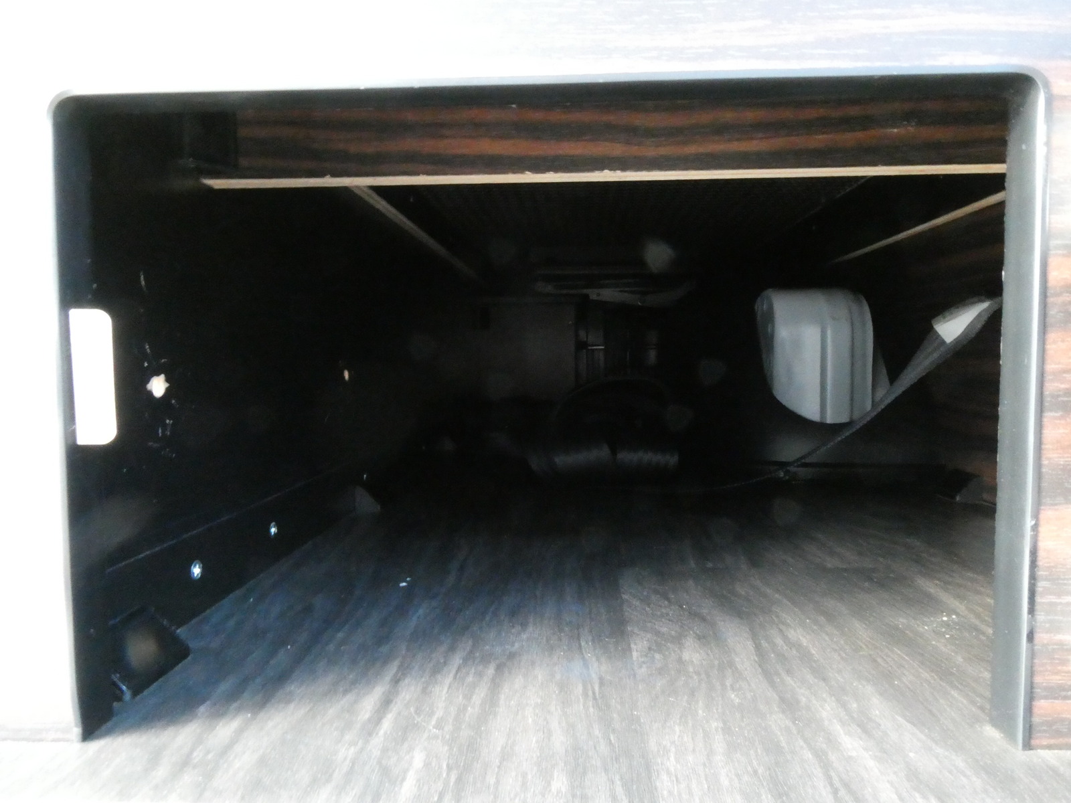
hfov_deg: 71.6
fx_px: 743
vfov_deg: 56.8
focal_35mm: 24
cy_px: 402
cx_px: 536
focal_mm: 4.3
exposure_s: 1/15
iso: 1600
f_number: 8
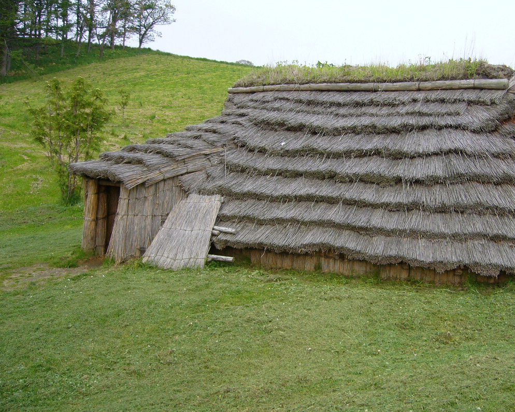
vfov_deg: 34.1
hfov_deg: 41.7
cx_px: 323
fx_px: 671
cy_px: 196
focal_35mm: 44
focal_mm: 5.8
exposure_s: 1/160
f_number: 2.8
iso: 80
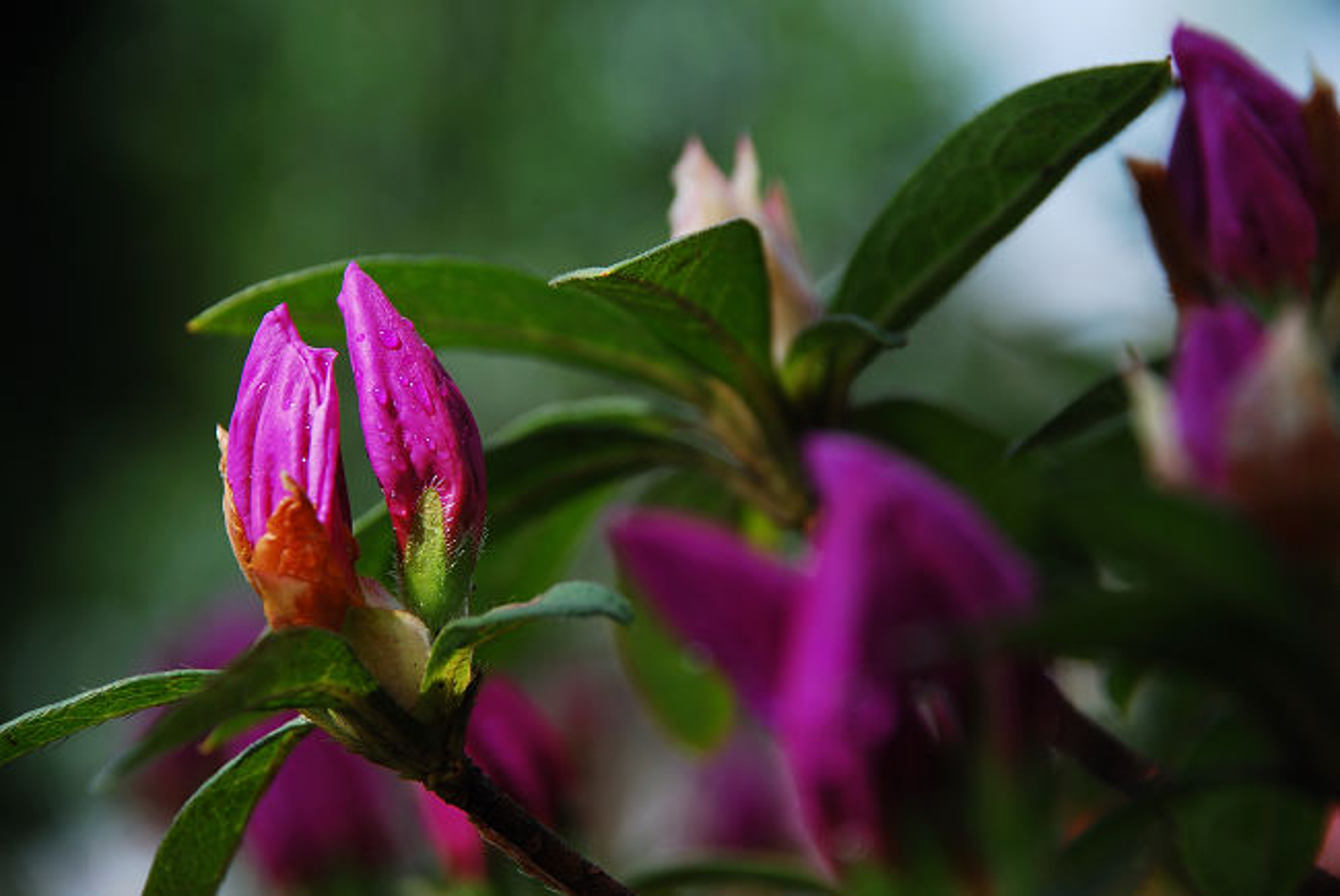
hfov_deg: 10.1
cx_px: 670
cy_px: 448
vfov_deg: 6.8
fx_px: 7546
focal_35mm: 202
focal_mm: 135
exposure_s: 1/160
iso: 100
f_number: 8
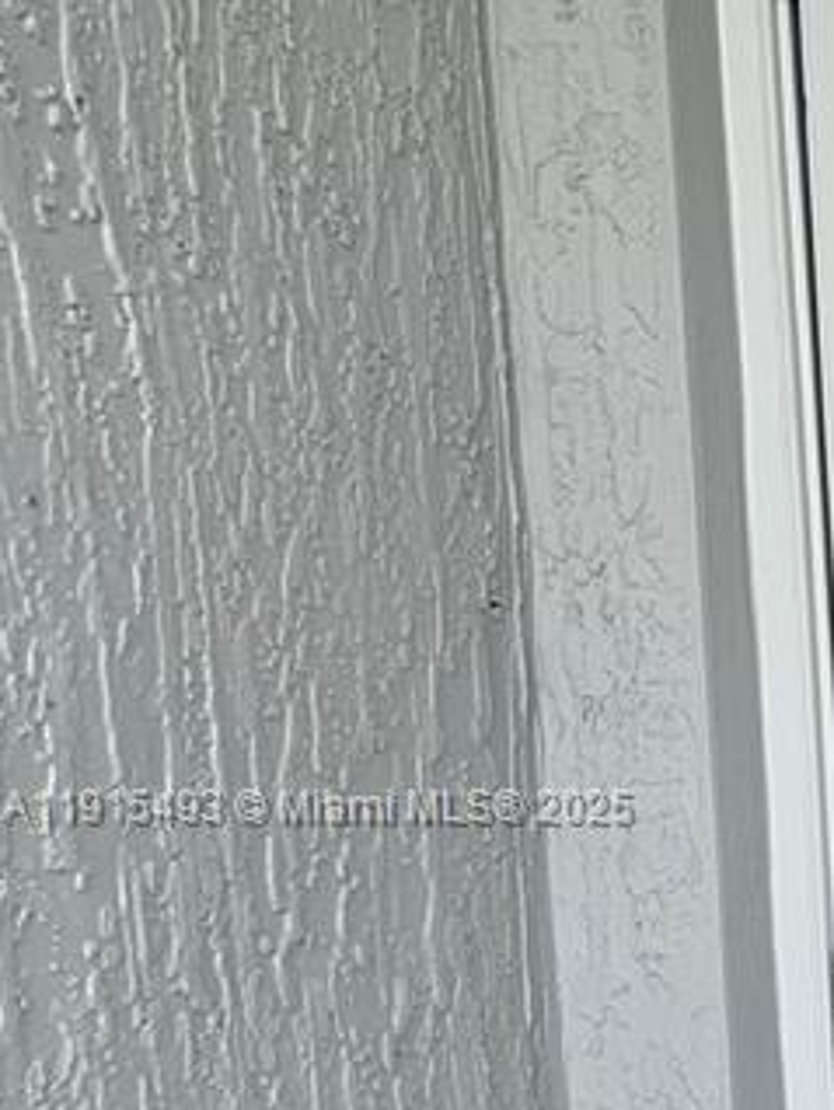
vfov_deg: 19.9
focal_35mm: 98
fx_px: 3144
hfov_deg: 13.4
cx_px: 1563
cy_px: 810
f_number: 1.5
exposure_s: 1/840
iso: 50
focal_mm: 5.7
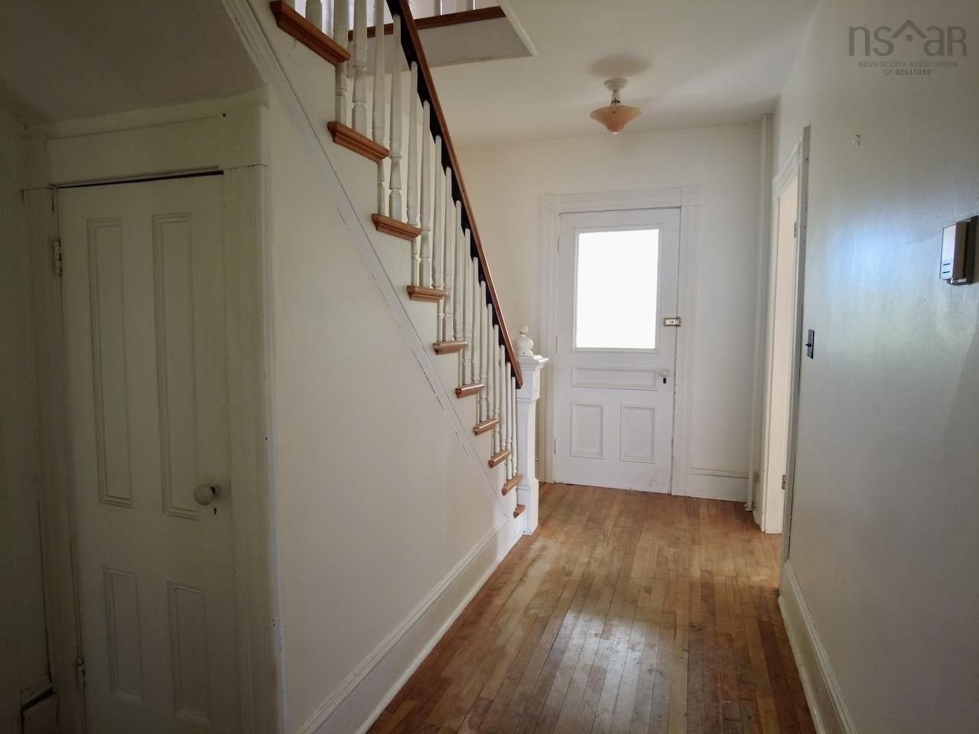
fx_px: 566
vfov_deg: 66.0
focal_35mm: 20
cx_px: 490
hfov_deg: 81.7
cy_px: 367
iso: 100
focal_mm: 4.4
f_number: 1.8
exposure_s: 1/20
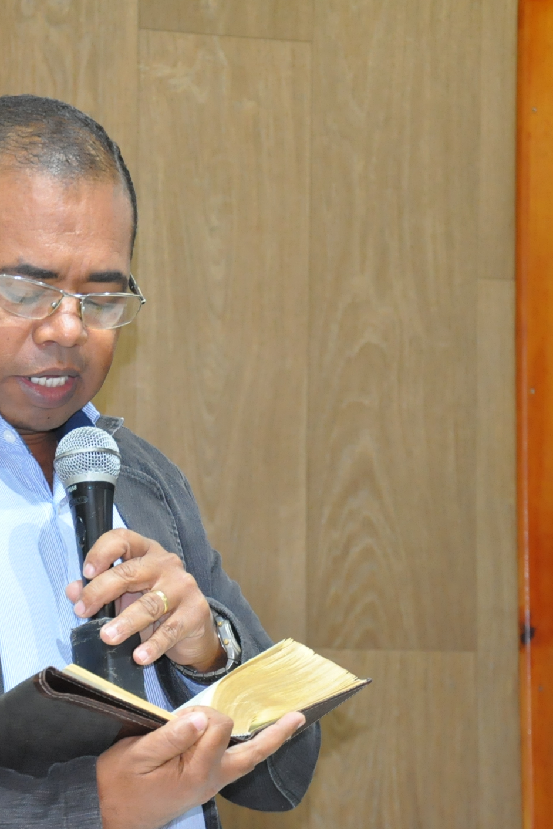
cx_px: 79
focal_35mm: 150
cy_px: 415
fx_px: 3456
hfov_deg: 9.1
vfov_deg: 13.7
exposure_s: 1/60
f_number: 5.3
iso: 2000
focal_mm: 66
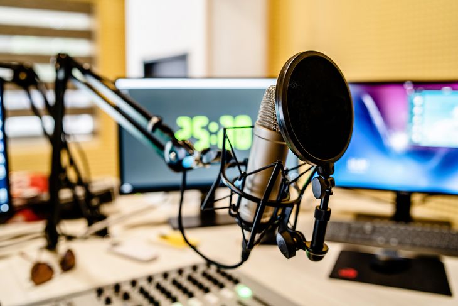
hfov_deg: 54.4
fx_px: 445
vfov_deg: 37.9
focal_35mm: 35
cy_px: 153
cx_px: 229
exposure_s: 1/60
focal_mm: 35
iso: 400
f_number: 1.8
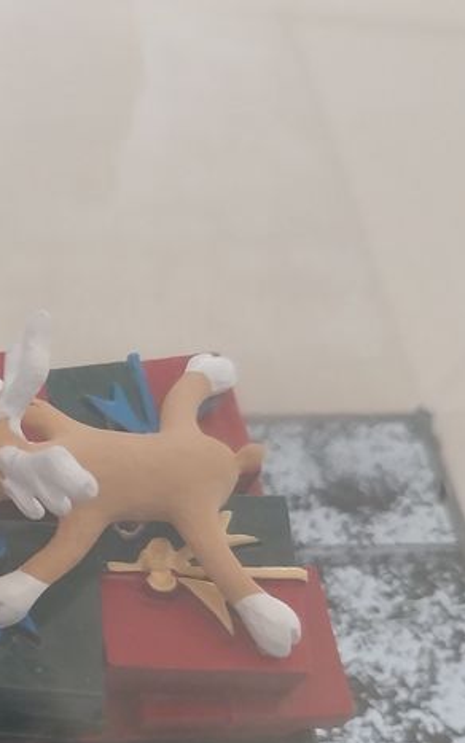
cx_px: -223
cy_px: 457
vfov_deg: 34.4
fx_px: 1196
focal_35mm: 59
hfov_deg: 19.3
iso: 320
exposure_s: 1/50
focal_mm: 4
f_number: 1.8
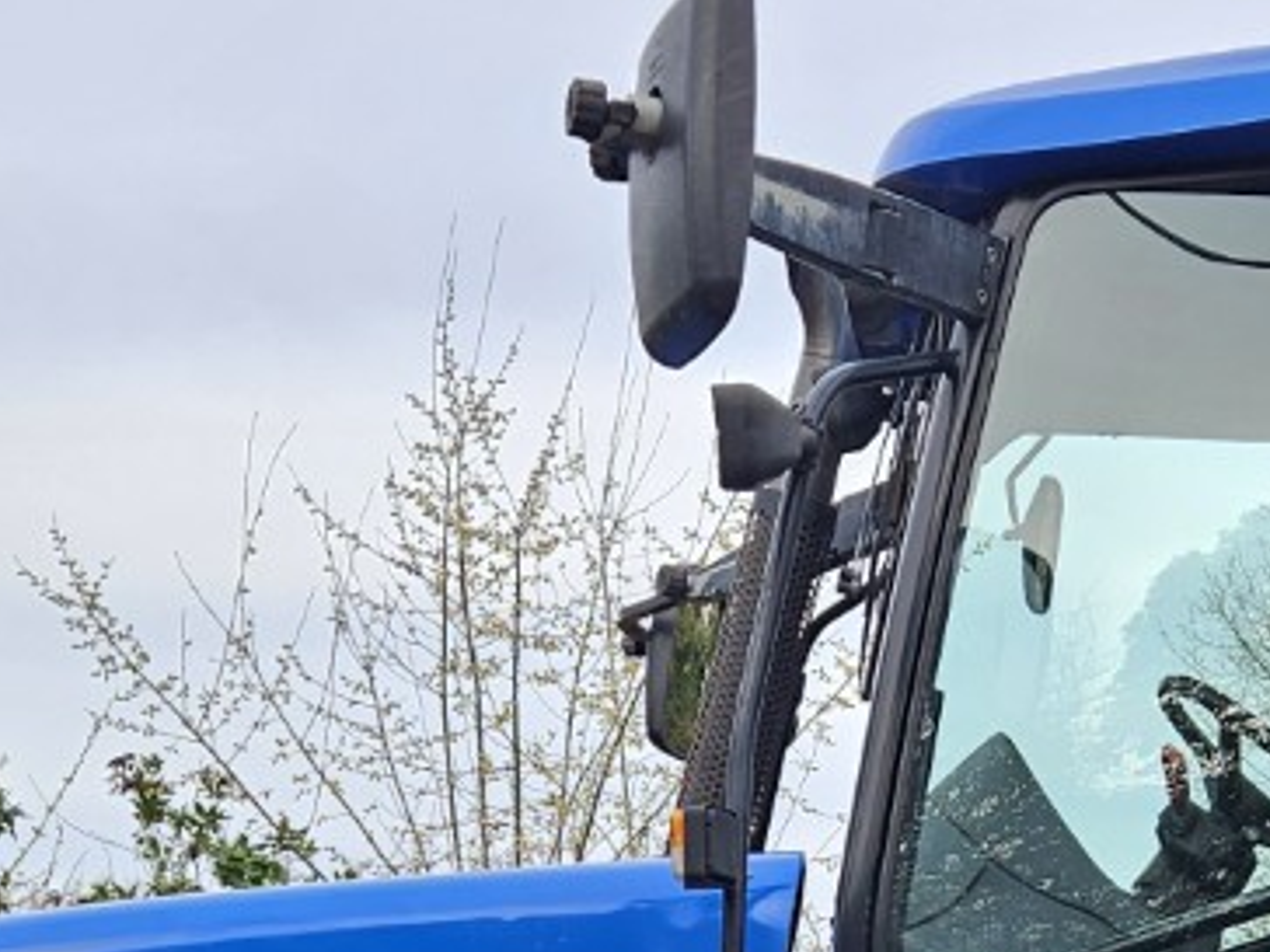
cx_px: 949
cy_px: 1262
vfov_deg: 15.4
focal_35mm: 91
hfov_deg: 21.4
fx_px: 3339
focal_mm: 5.4
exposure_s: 1/435
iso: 25
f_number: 1.8
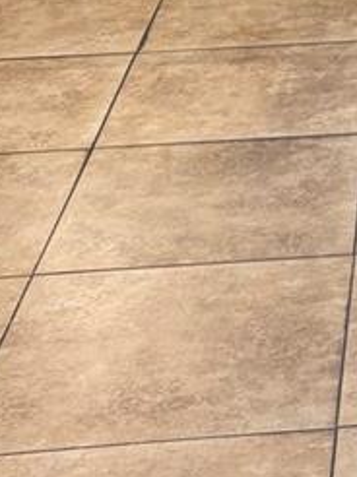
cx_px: 673
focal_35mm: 127
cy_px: -213
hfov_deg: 10.8
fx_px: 1749
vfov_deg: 14.6
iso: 80
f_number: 1.6
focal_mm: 5.96
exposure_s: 1/60
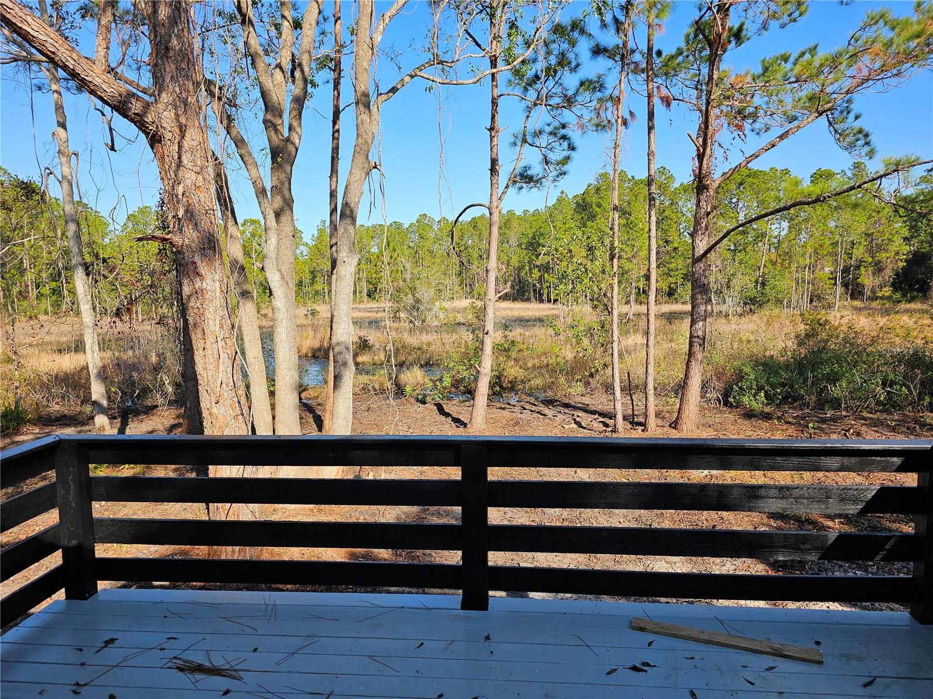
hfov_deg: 73.9
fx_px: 620
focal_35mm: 23
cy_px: 350
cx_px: 466
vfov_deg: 58.9
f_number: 1.7
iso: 16
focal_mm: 6.3
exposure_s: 1/539
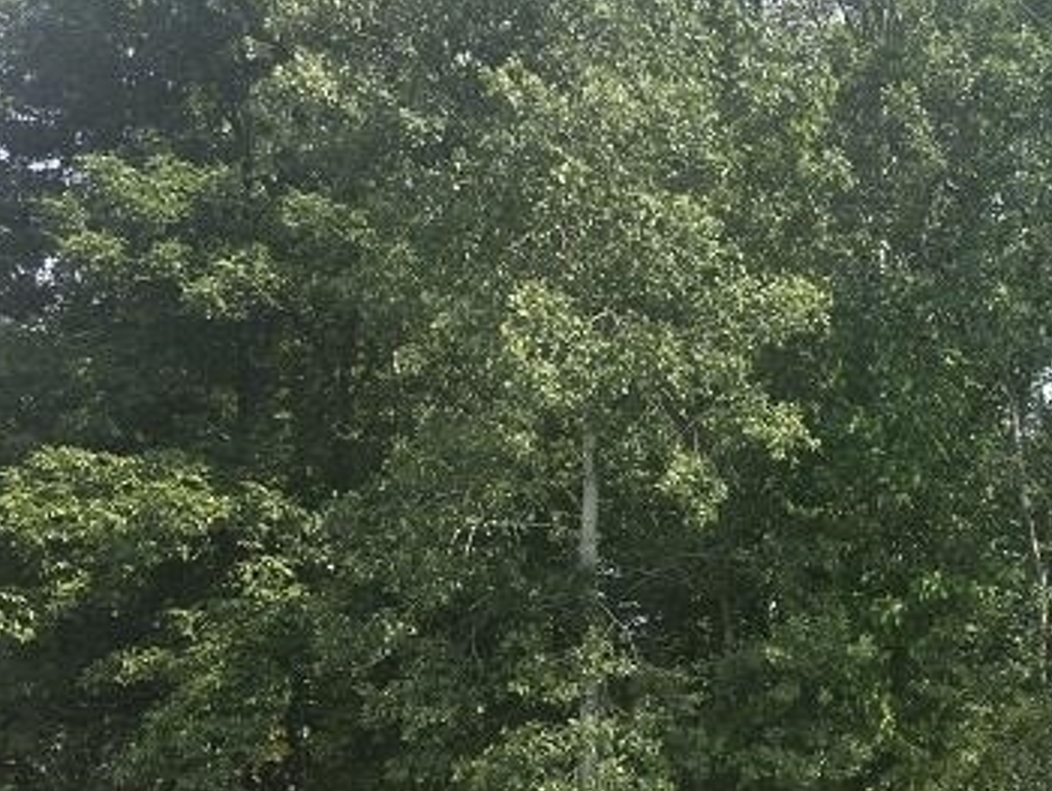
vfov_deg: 33.2
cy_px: 659
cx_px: 929
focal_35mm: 42
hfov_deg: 41.5
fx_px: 1277
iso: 12
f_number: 1.7
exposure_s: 1/342
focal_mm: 6.3
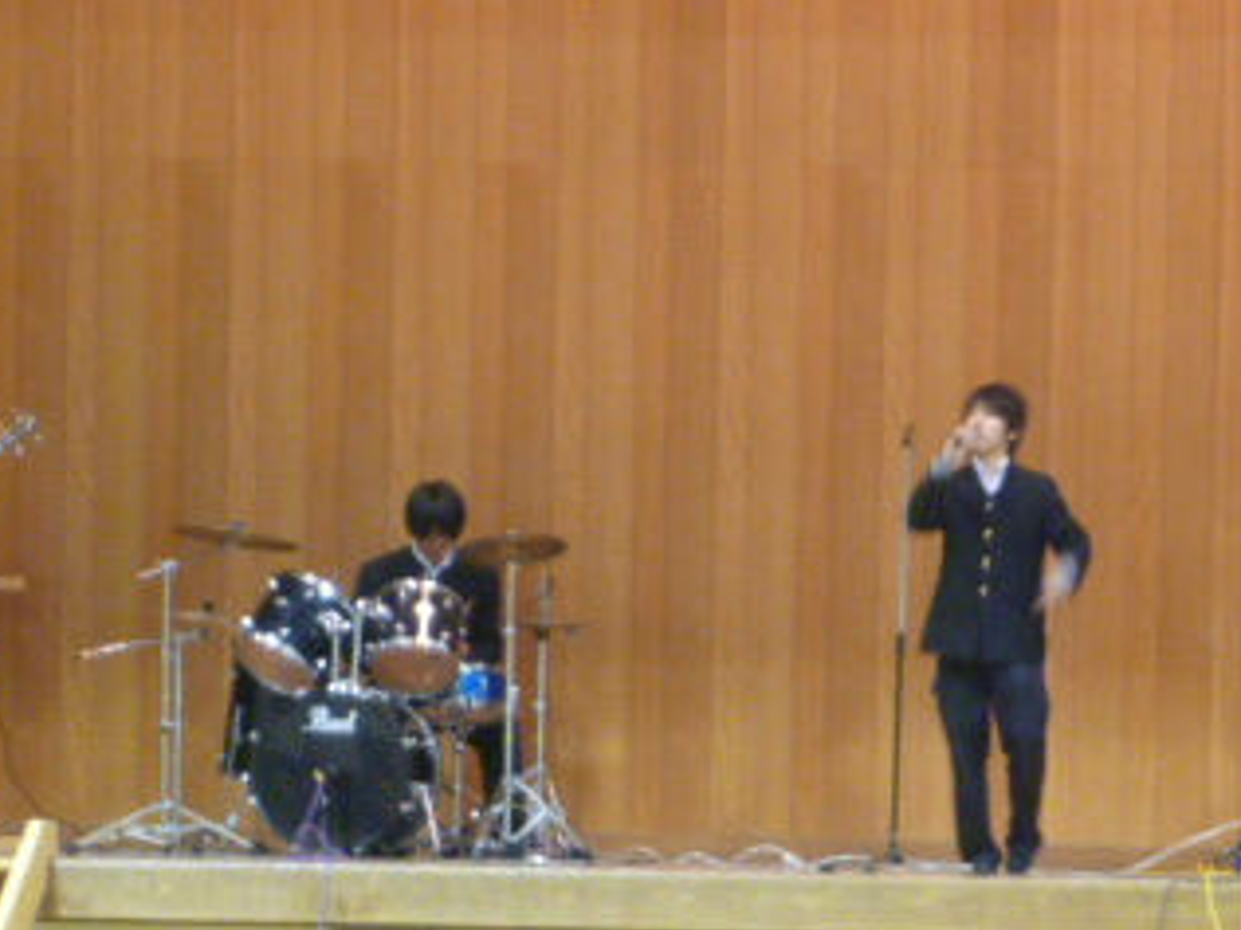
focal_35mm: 296
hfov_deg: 6.7
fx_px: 10612
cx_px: 884
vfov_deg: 5.0
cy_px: 785
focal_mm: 22.5
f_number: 5.9
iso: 400
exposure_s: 1/4
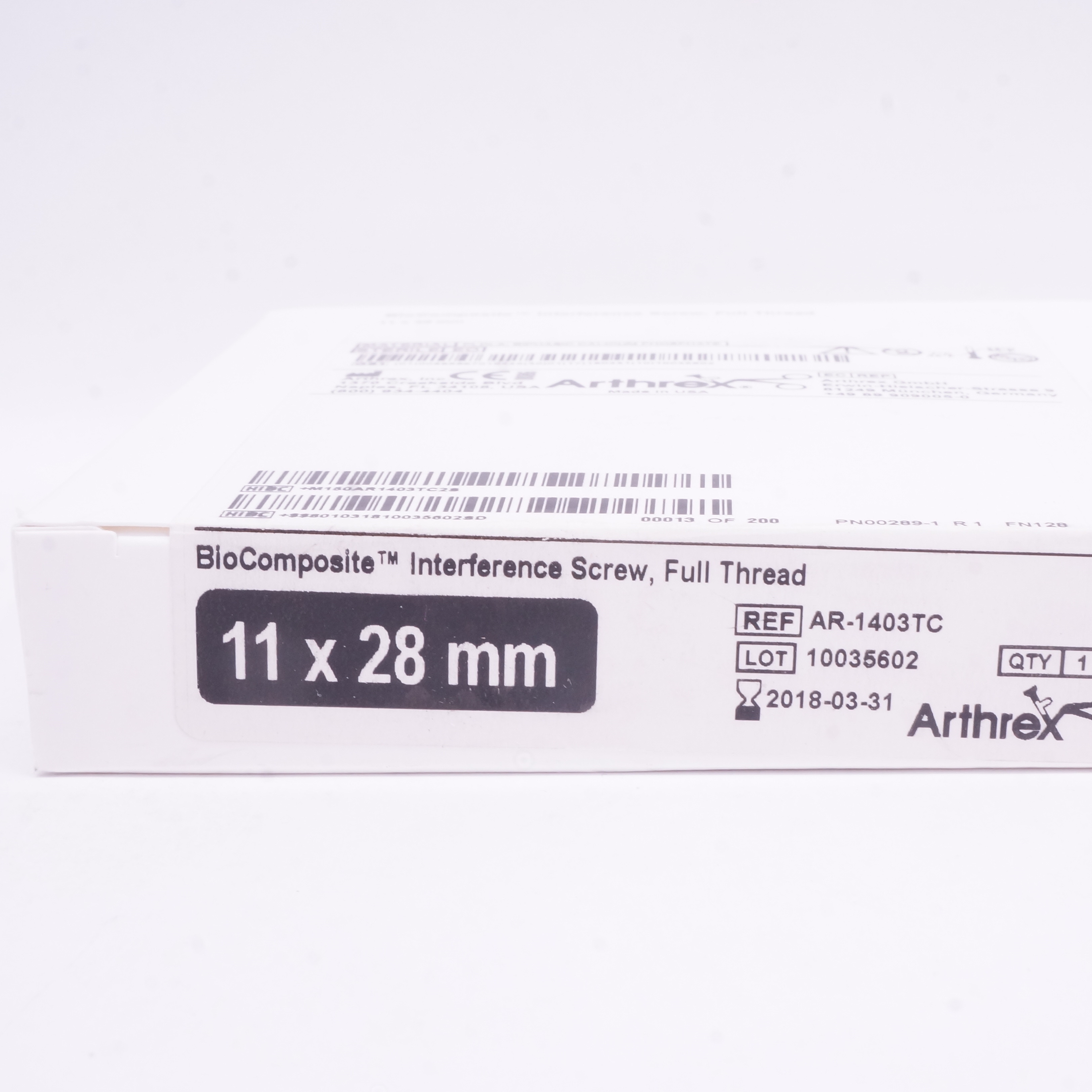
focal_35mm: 56
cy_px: 546
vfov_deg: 30.7
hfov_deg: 30.5
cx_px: 738
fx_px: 1986
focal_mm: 29
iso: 800
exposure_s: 1/13
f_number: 18
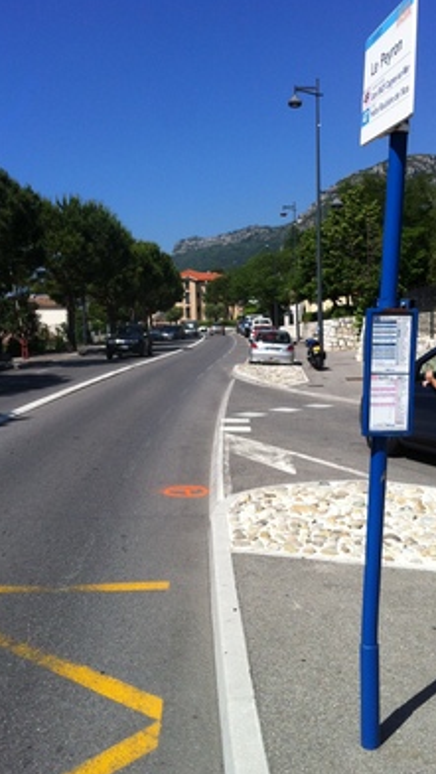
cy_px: 389
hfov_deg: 30.5
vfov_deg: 51.6
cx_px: 241
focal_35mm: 39
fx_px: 800
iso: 80
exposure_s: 1/2011
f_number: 2.8
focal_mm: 3.85
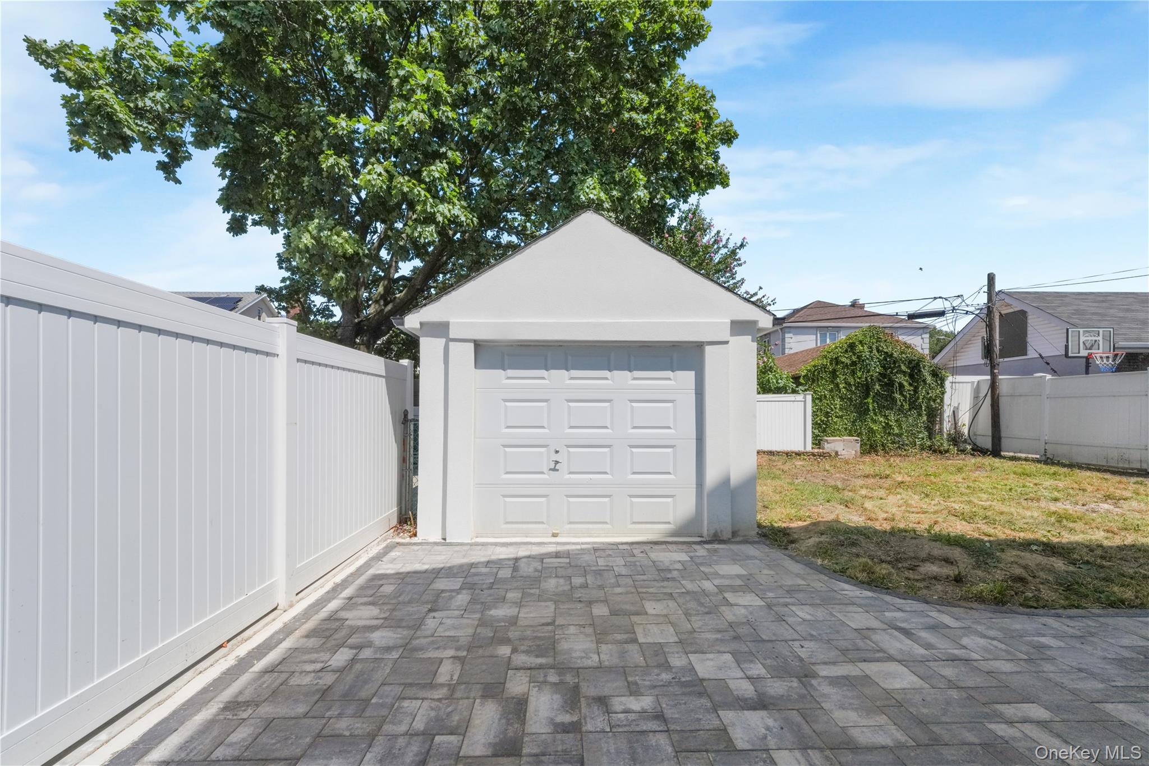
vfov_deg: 81.2
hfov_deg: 104.3
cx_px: 574
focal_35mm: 14
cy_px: 383
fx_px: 447
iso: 800
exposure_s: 1/1000
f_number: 16
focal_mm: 14
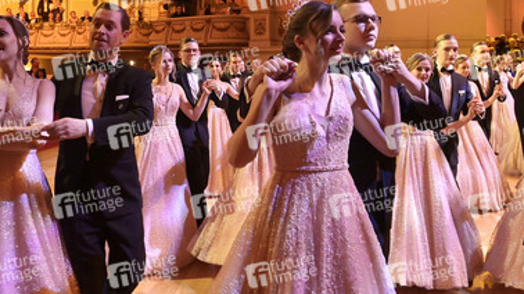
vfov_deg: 38.4
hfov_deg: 64.3
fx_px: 417
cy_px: 98
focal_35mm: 30
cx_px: 245
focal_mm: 24
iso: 10000
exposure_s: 1/160
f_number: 5
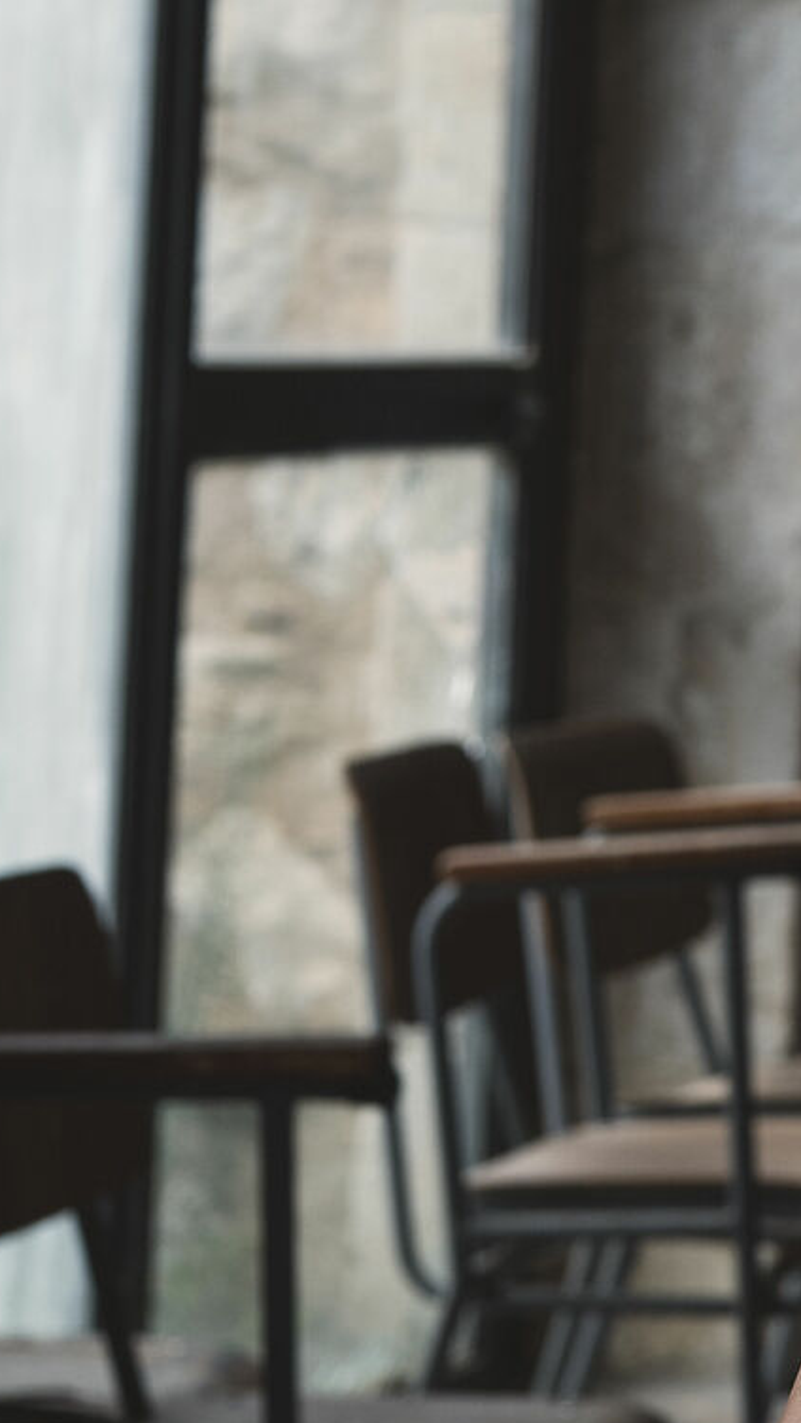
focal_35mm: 167
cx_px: 1319
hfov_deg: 7.1
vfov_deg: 12.9
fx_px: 6301
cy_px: 813
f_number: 6.3
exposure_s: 1/200
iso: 250
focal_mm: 50
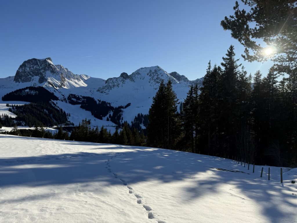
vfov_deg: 56.8
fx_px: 206
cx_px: 148
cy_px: 112
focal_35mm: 24
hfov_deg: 71.6
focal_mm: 6.76
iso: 80
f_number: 1.78
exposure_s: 1/5319
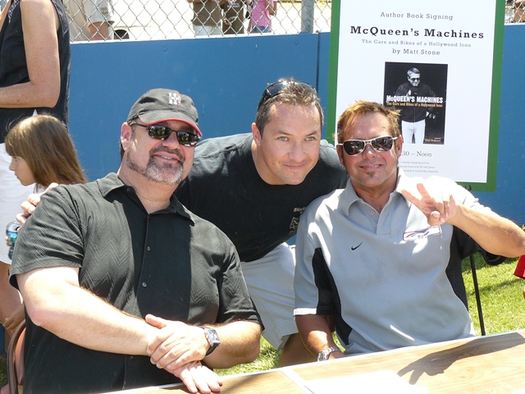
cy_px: 197
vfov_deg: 22.6
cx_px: 262
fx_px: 986
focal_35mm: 65
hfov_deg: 29.8
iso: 100
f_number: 4
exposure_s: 1/125
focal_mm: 9.1
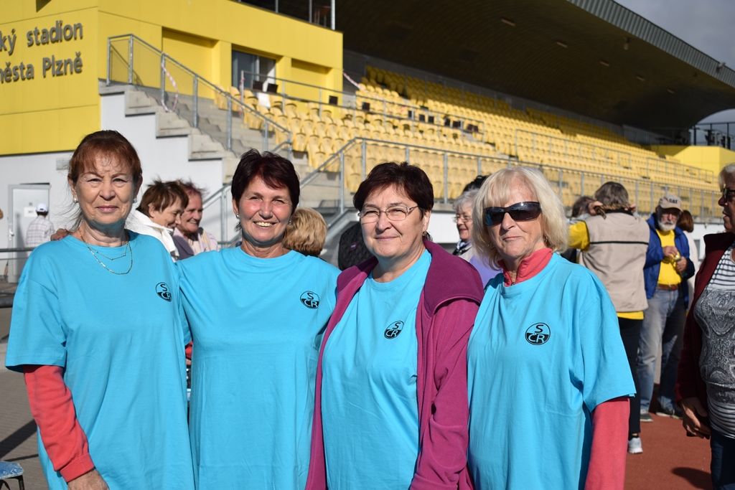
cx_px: 368
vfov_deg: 28.1
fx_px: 980
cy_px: 245
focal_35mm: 48
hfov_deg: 41.1
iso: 100
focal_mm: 32
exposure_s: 1/1600
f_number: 4.5
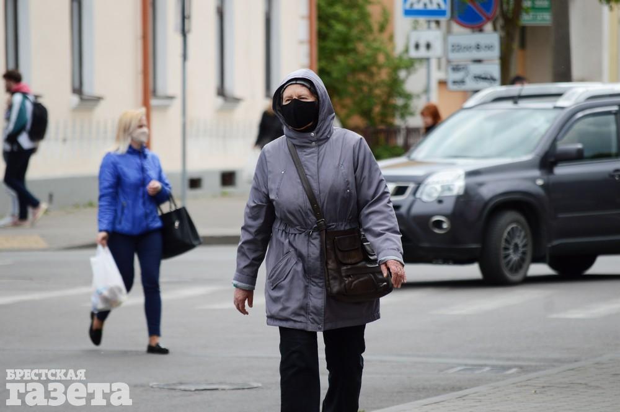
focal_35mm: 300
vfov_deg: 4.6
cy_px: 206
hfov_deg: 6.9
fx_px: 5162
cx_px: 310
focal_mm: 200
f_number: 5.6
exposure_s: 1/800
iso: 400
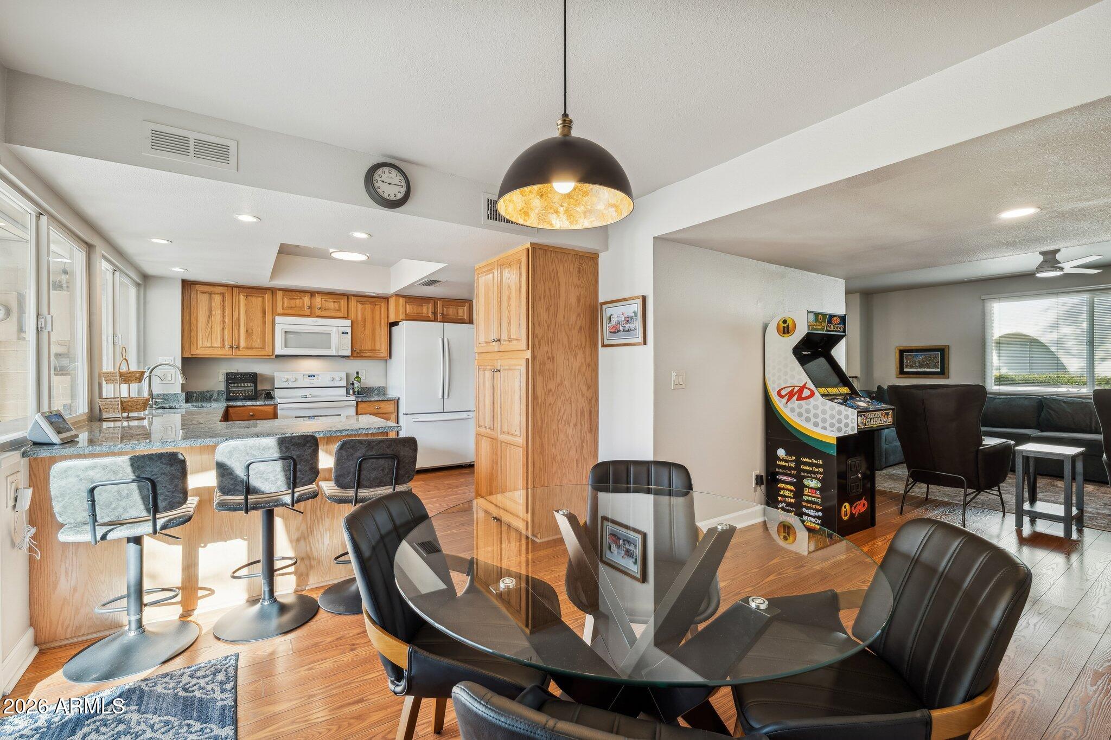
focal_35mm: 15
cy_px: 370
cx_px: 556
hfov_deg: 100.4
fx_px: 463
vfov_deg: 77.3
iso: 400
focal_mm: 15
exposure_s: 1/10
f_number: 9
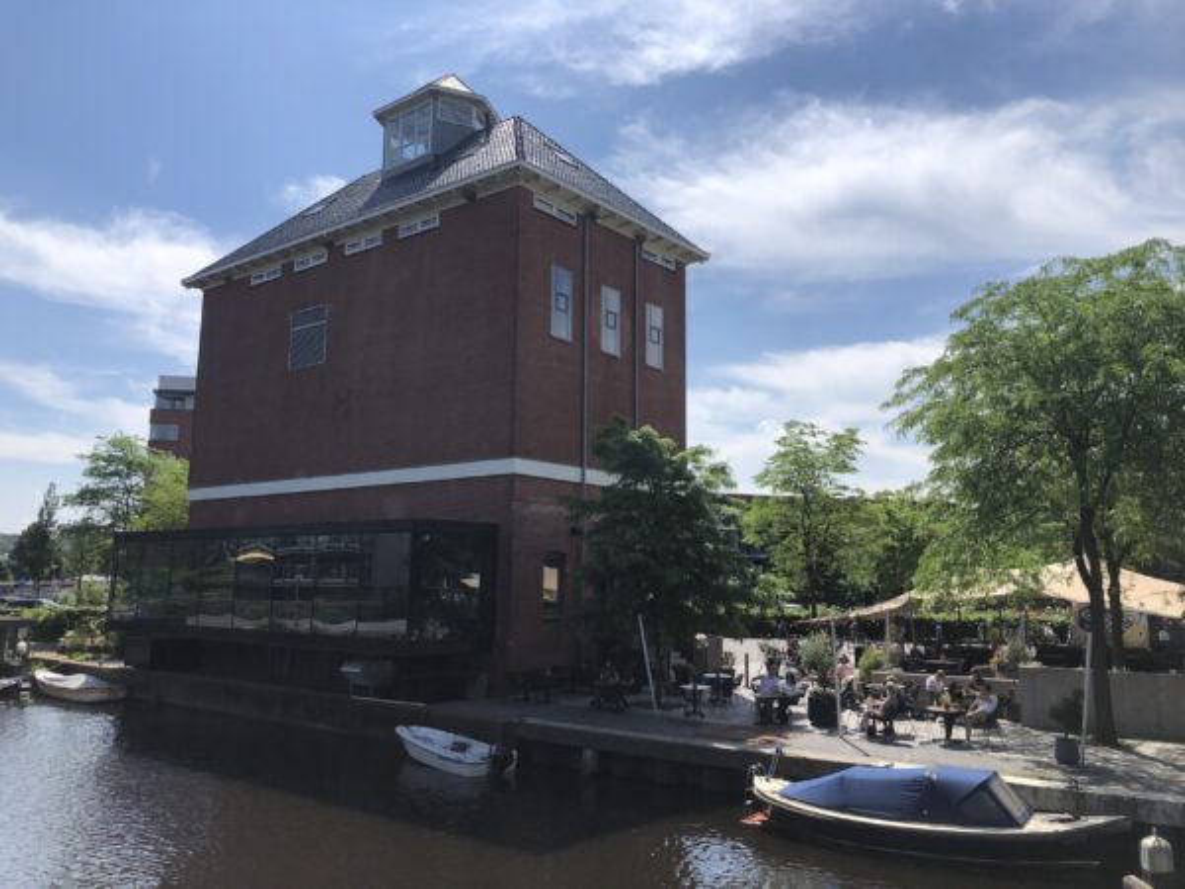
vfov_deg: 49.7
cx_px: 592
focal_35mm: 28
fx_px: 959
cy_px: 444
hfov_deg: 63.4
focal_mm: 3.99
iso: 20
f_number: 1.8
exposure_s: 1/3205
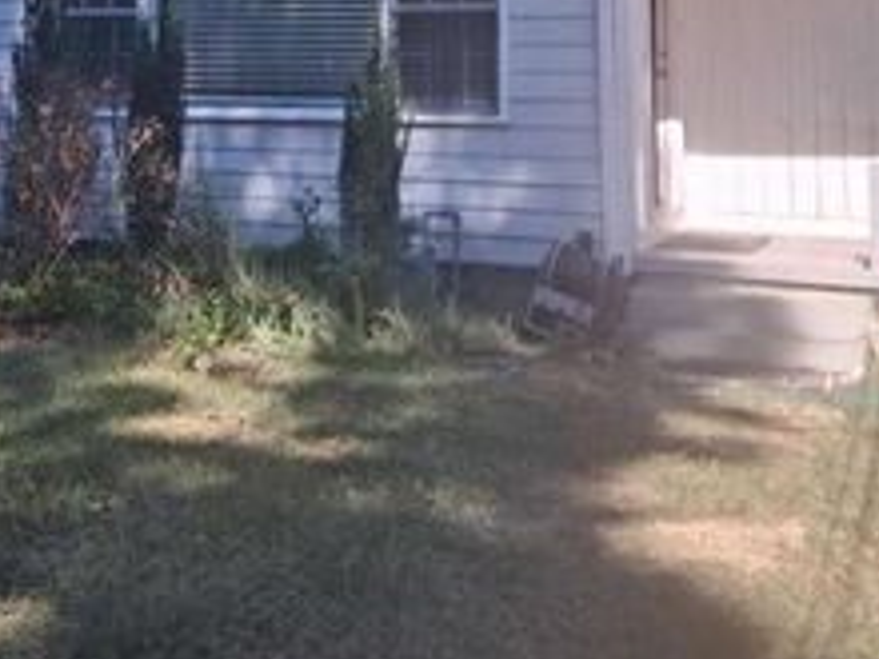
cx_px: 344
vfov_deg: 23.3
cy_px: -62
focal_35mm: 59
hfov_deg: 32.6
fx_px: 1498
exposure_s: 1/352
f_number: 1.8
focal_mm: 3.98
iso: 25
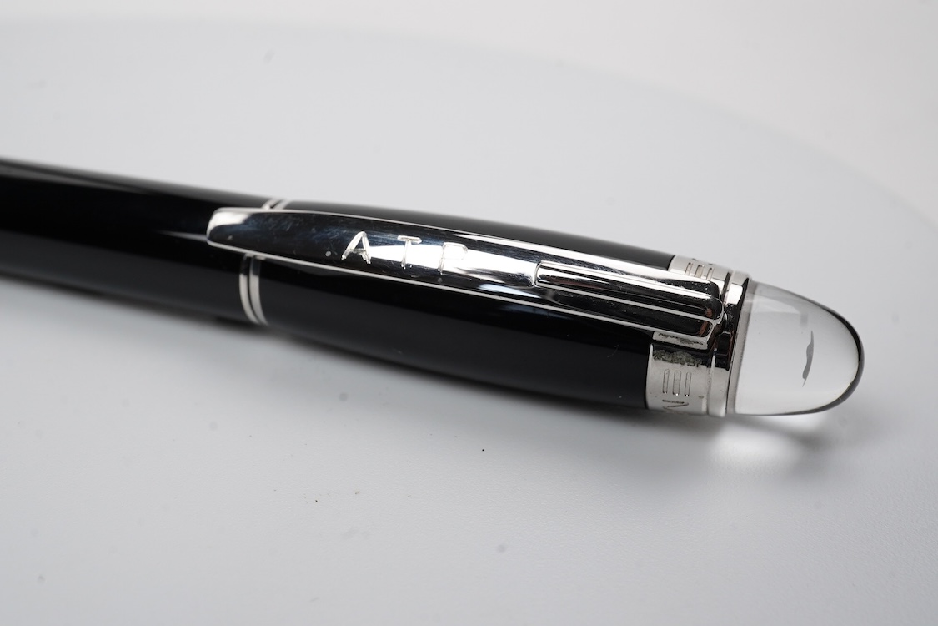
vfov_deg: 29.9
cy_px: 313
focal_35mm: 45
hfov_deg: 43.6
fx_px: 1172
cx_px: 469
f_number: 22
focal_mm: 30
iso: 400
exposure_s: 1/100
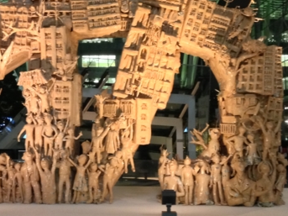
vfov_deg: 19.1
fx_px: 640
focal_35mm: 77
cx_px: 97
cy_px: 82
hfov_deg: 25.2
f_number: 2.4
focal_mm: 4.13
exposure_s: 1/15
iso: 400
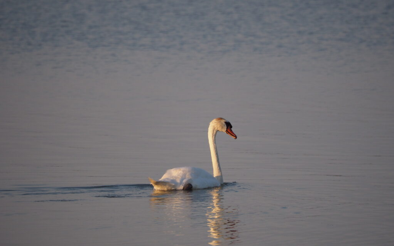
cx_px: 197
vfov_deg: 2.1
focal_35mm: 639
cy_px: 120
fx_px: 6861
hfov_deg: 3.3
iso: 400
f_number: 6.7
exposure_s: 1/1000
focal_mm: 300
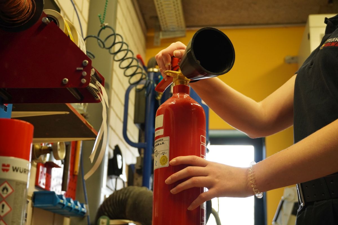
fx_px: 493
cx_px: 169
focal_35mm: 52
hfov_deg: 37.9
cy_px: 112
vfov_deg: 25.8
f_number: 4.5
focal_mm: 35
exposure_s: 1/80
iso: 1000
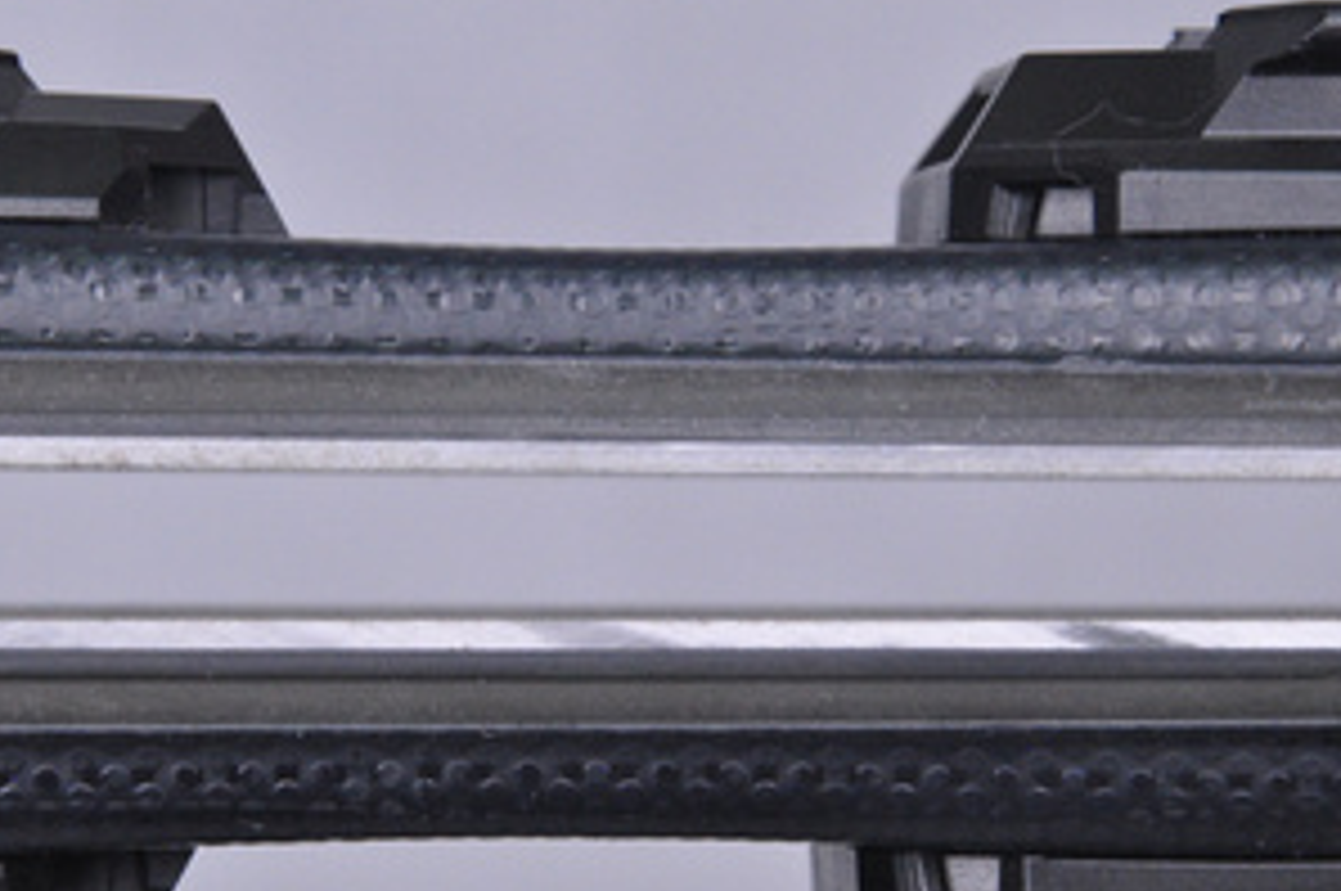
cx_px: 526
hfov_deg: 8.7
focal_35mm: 238
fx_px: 8847
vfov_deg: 5.8
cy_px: 533
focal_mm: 105
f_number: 9.5
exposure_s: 1/125
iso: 3200
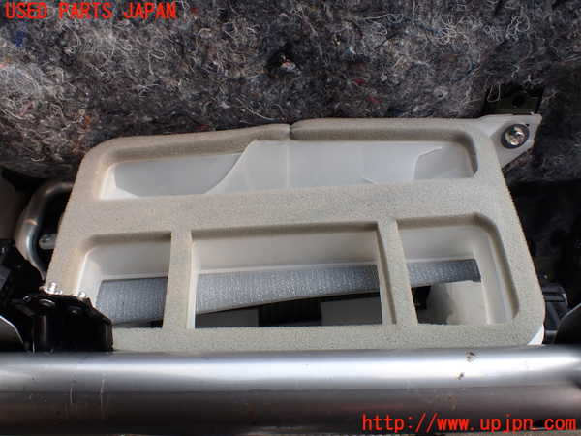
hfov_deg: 60.0
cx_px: 290
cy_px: 218
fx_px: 504
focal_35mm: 30
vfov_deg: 46.8
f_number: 3.2
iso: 100
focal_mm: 5.4
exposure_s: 1/160
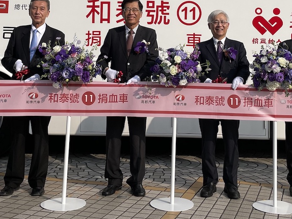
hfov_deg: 34.3
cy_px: 16
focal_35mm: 56
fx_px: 472
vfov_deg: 25.2
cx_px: 168
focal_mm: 4.2
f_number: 1.6
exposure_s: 1/5291
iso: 32
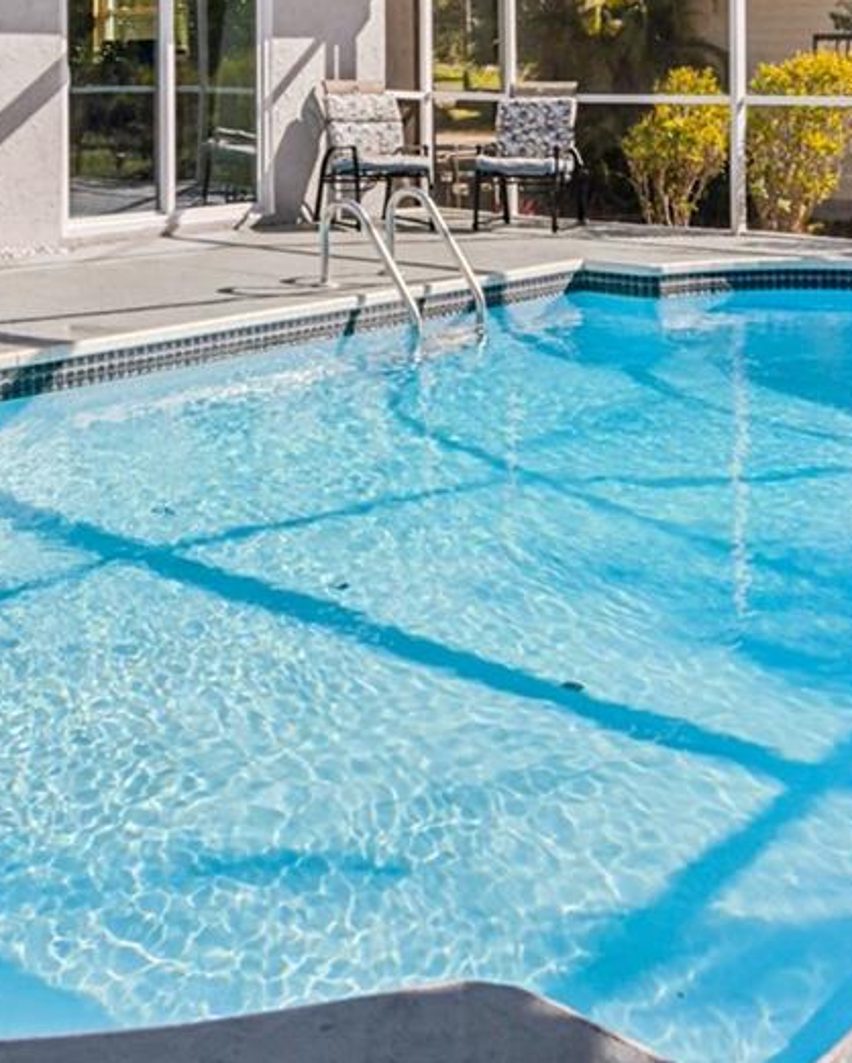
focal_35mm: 46
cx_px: 263
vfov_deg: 37.6
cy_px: 104
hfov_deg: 32.4
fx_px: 1449
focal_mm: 16
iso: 400
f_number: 8
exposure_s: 1/1600
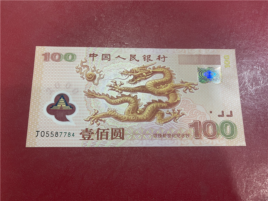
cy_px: 100
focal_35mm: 26
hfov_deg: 67.3
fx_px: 201
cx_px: 134
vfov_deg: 53.1
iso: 100
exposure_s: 1/50
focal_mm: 5.1
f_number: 1.6
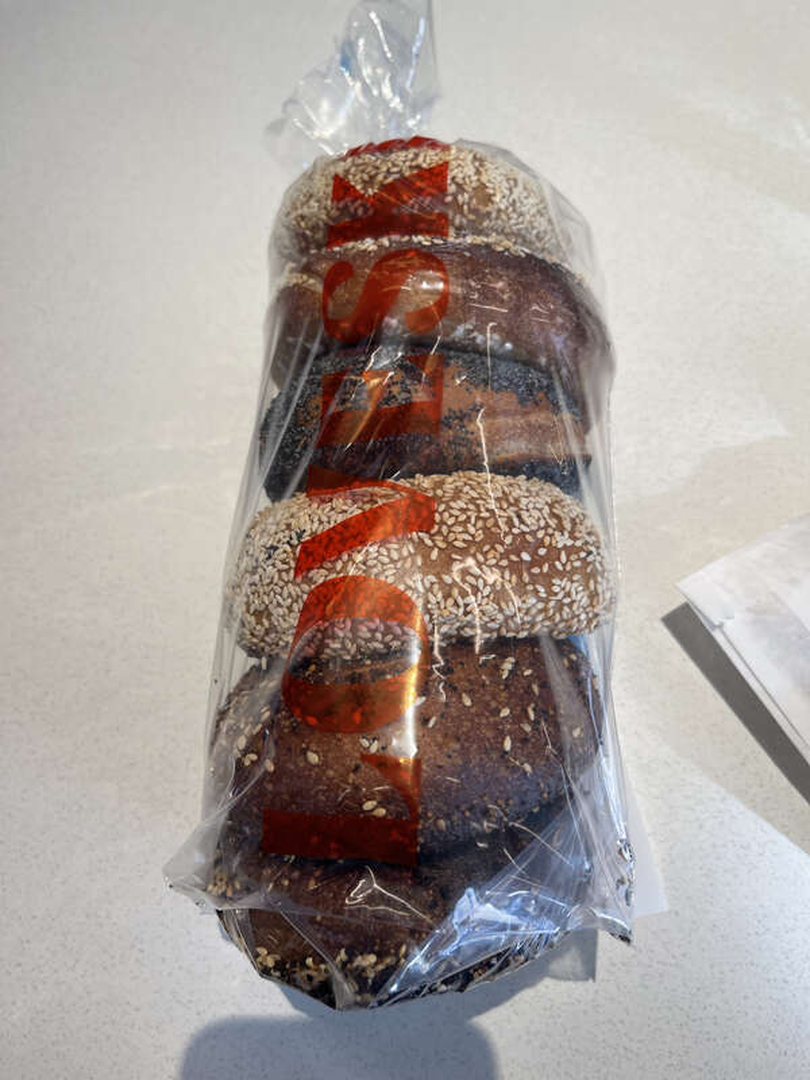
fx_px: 811
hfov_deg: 53.1
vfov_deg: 67.3
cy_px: 540
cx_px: 405
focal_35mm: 26
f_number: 1.6
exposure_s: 1/167
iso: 32
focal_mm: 5.1
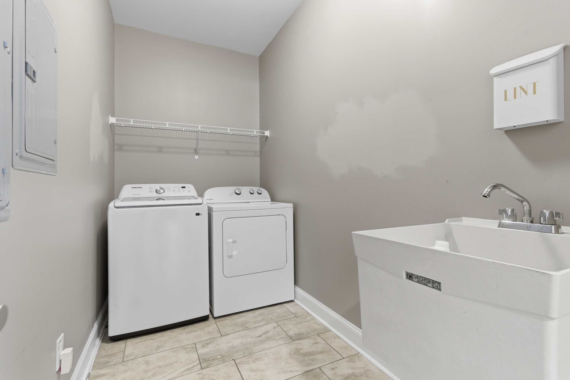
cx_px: 285
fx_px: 253
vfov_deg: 73.7
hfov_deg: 96.7
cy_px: 190
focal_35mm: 16
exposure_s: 1/15
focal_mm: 16
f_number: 9
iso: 250
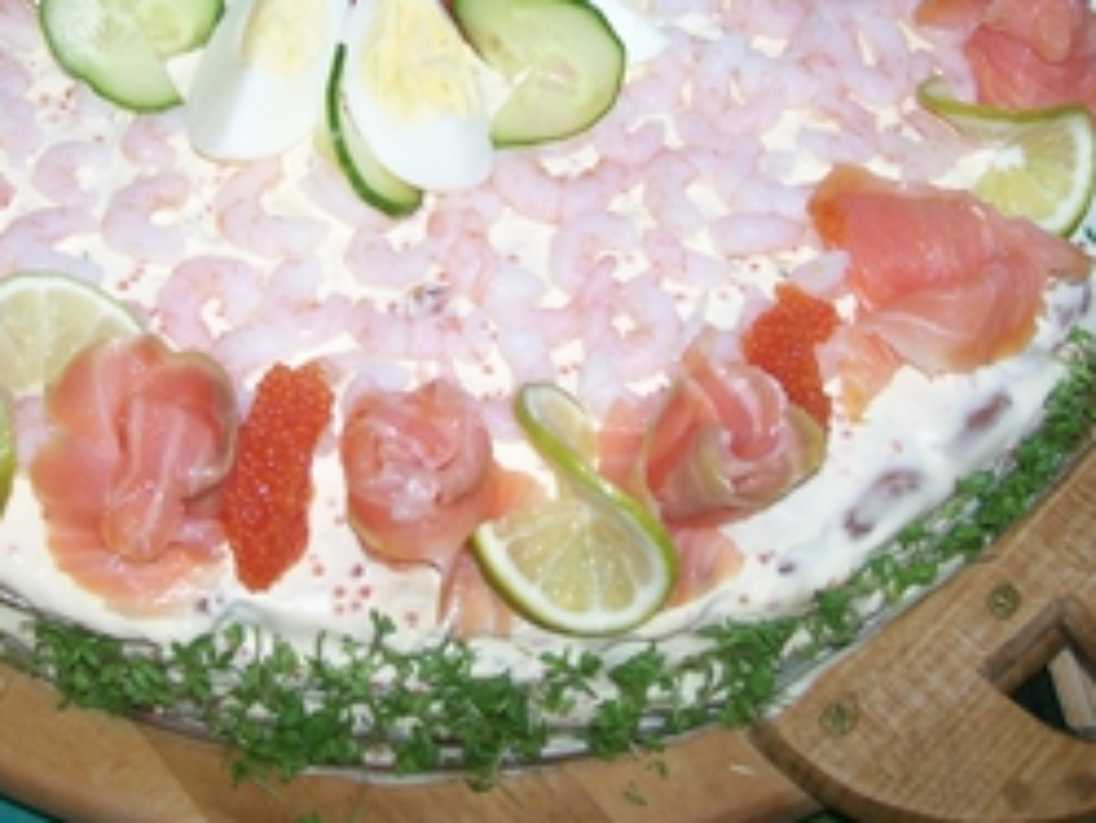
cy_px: 172
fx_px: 2059
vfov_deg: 22.3
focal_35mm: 65
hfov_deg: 29.7
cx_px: 414
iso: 80
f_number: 2.7
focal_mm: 6
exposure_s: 1/64
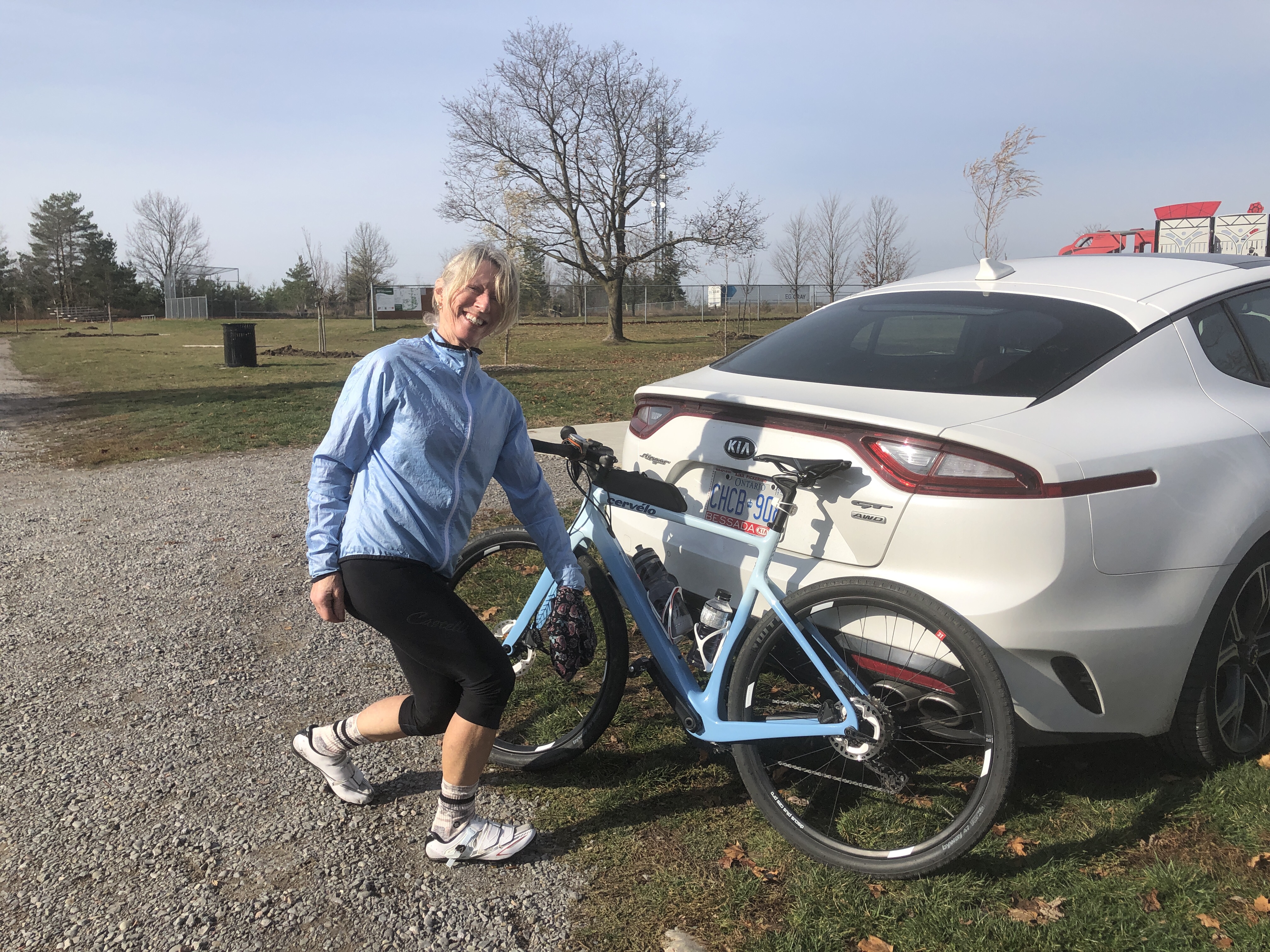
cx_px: 635
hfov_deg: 63.4
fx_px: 1027
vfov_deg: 49.7
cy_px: 476
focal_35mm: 28
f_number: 1.8
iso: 20
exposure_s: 1/2667
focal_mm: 3.99
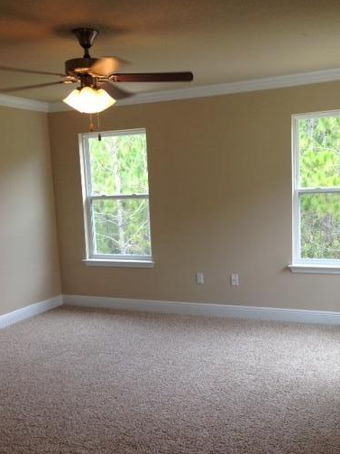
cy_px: 248
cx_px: 175
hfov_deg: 34.3
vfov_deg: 44.8
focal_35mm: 42
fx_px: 550
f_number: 2.4
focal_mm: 4.12
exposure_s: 1/120
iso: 64
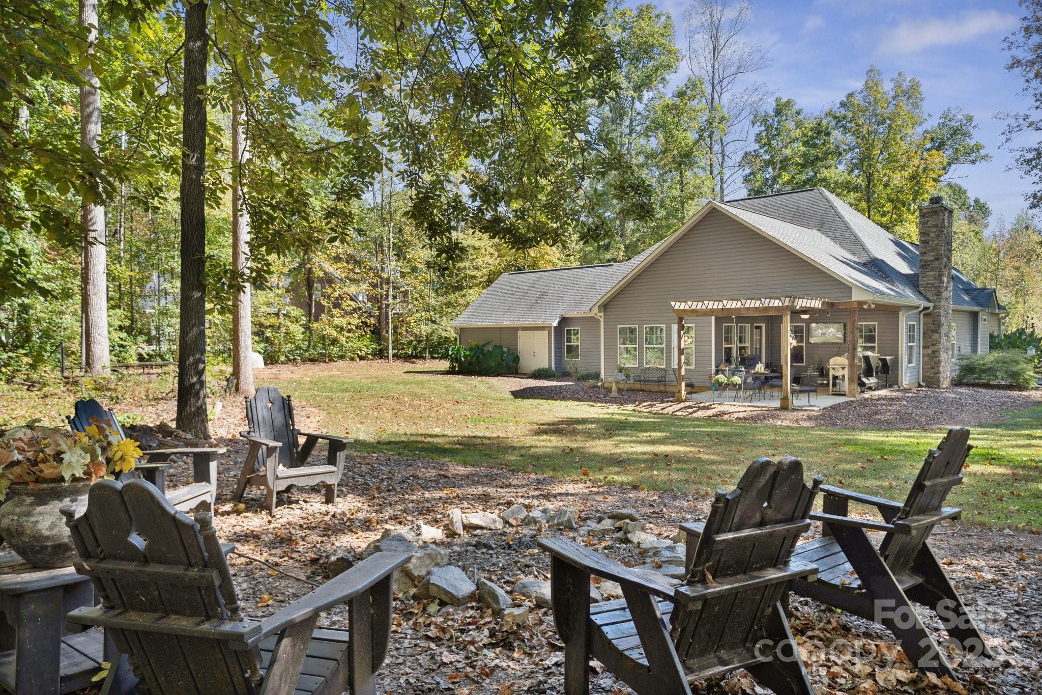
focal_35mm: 24
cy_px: 348
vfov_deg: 53.1
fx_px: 695
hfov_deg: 73.7
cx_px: 521
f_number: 4.5
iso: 100
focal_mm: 24
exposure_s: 1/100
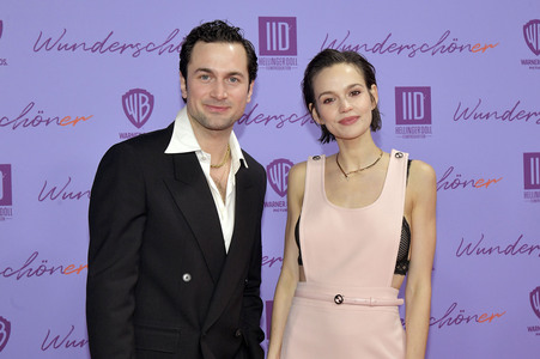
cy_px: 180
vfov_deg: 20.9
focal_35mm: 65
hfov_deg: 31.0
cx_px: 270
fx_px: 974
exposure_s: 1/250
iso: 1800
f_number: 9
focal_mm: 65
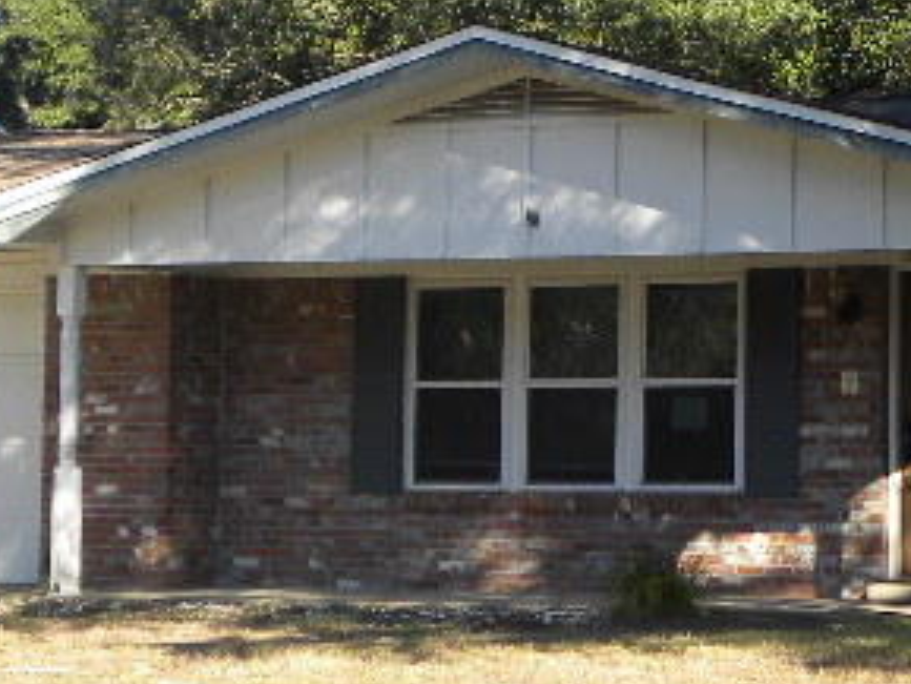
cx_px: 1015
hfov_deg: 14.7
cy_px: 296
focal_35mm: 131
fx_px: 3449
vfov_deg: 11.3
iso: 64
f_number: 3.2
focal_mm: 6.6
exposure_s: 1/292
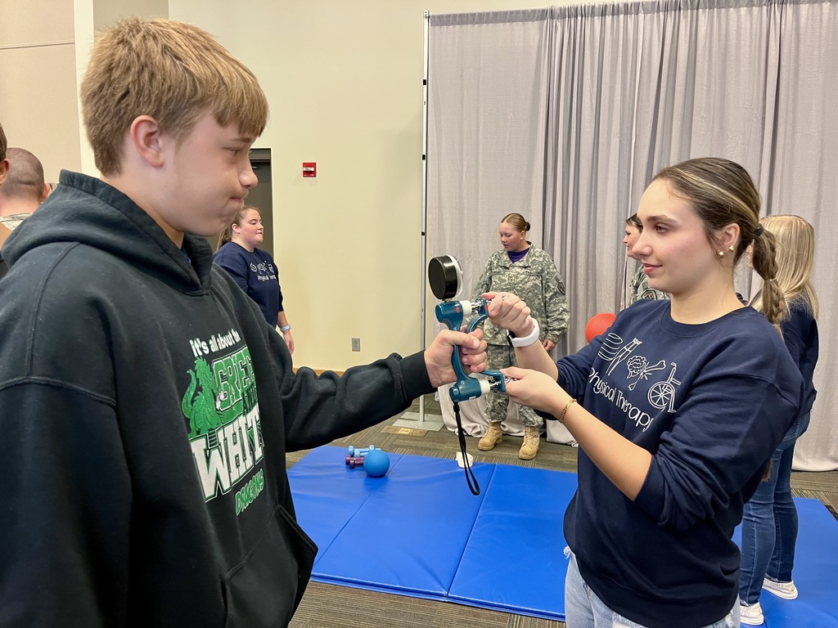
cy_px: 314
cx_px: 419
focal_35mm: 26
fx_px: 629
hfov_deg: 67.3
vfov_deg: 53.1
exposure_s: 1/60
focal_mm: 5.1
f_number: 1.6
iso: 200
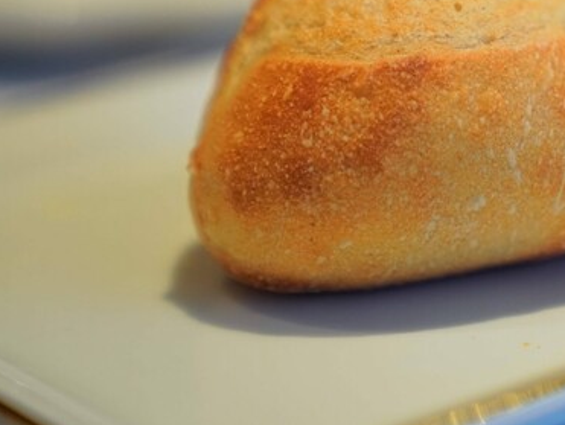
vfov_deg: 9.6
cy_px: 43
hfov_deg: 12.6
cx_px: 640
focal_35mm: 154
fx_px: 2516
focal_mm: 70
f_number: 2.8
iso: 1000
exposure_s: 1/80
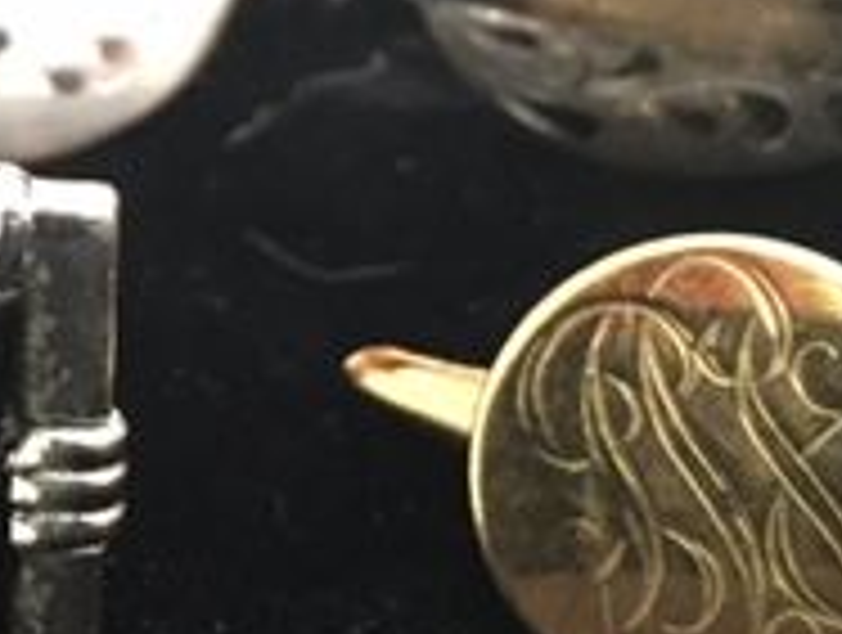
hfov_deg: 18.3
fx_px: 2413
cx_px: -288
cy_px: 117
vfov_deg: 14.9
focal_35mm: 99
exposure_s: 1/17
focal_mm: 4.15
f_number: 2.2
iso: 250
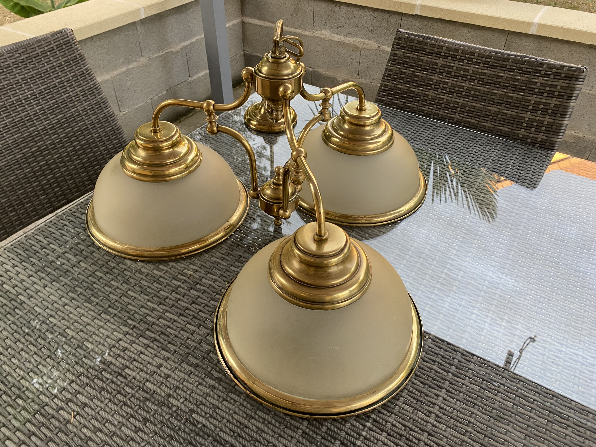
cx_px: 298
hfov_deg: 67.3
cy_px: 224
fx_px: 448
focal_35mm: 26
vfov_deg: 53.1
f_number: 1.8
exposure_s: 1/80
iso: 125
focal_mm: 4.25
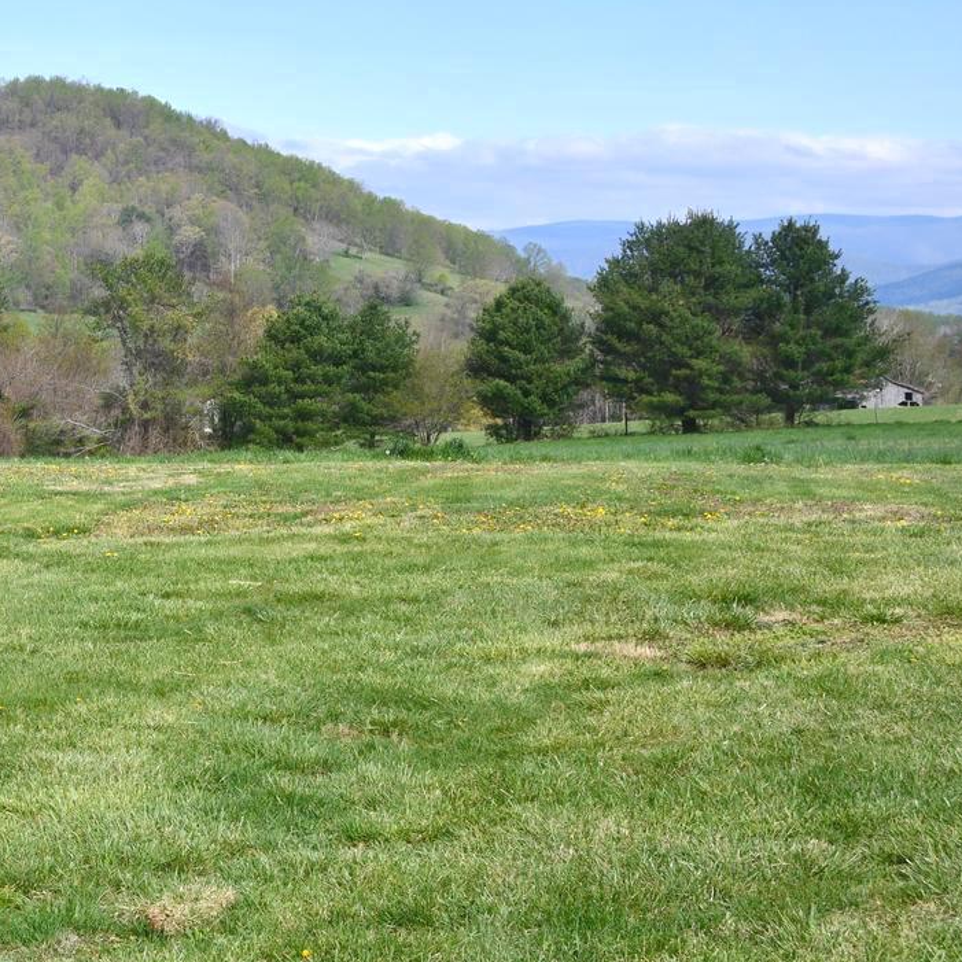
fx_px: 2421
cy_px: 285
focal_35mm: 77
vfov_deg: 22.3
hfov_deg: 20.5
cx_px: -296
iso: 160
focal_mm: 31
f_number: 10
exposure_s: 1/250
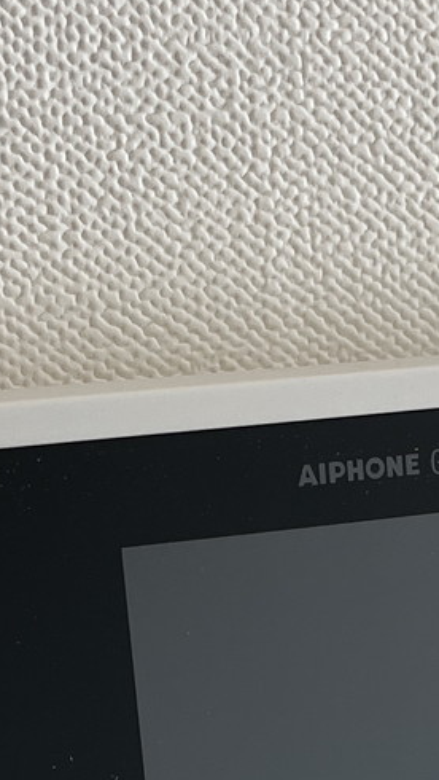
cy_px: 885
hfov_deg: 10.8
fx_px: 2295
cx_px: 444
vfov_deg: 18.5
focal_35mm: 111
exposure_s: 1/140
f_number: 1.6
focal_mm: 5.1
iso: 32
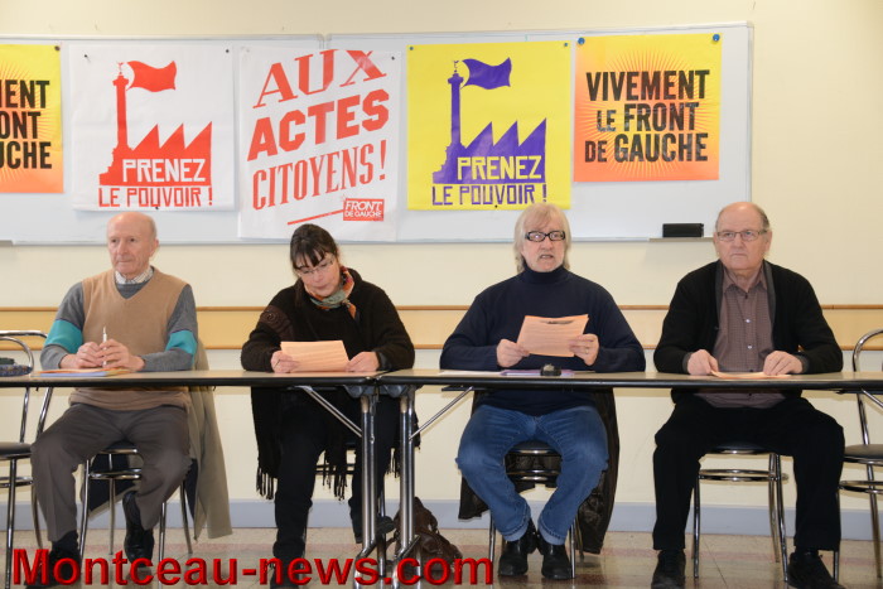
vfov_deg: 21.9
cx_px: 442
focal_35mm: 62
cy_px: 294
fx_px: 1521
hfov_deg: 32.4
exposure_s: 1/60
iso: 900
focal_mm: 62
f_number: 5
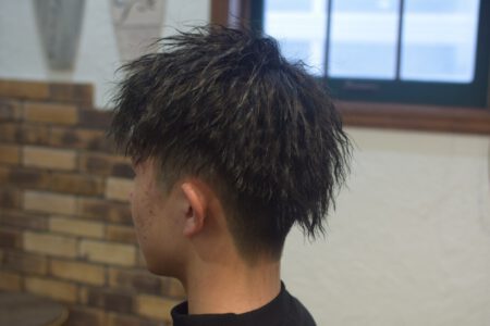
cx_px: 245
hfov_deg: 37.9
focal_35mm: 52
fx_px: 715
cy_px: 163
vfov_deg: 25.8
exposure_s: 1/100
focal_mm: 35
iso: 1000
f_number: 2.8
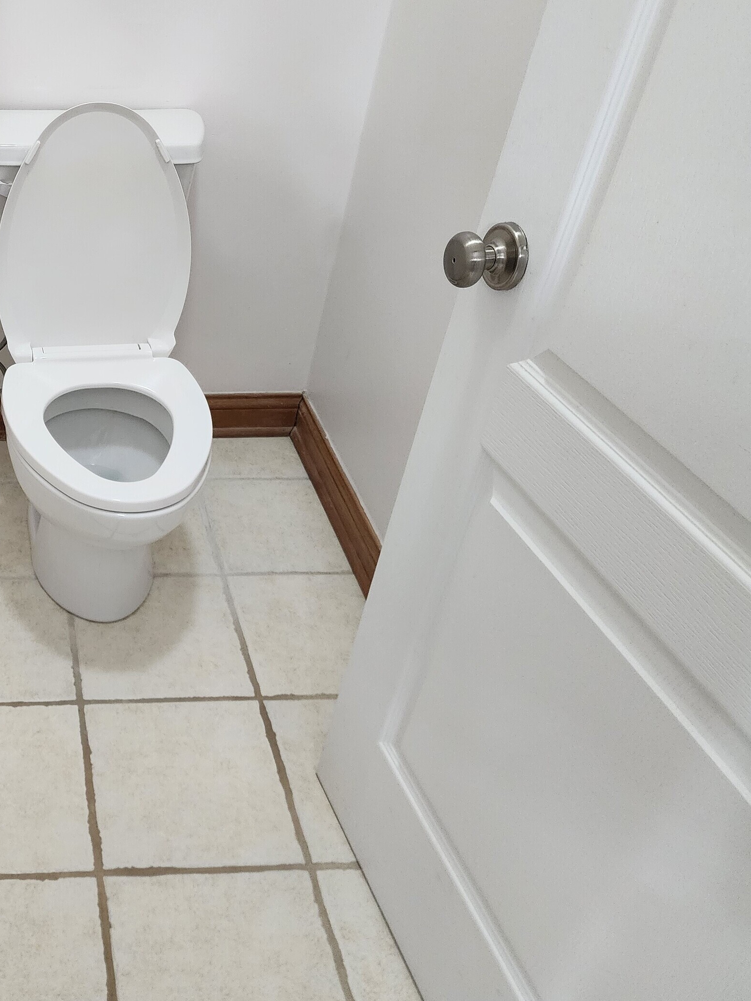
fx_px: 983
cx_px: 36
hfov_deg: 38.1
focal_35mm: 34
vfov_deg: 53.9
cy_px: 478
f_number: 1.8
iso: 800
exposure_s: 1/120
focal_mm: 6.4
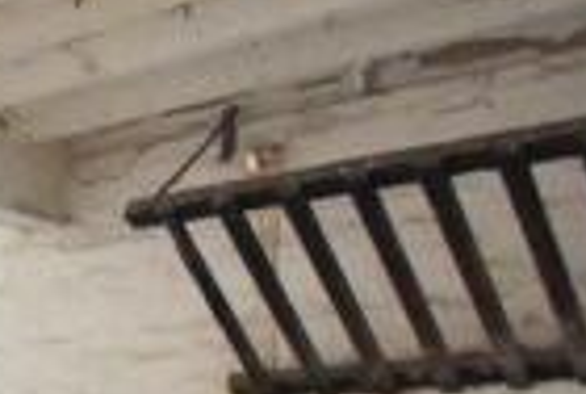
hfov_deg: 17.4
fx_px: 1142
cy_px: 522
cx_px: -668
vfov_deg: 18.2
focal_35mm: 70
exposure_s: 1/15
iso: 1400
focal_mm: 10
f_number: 4.5
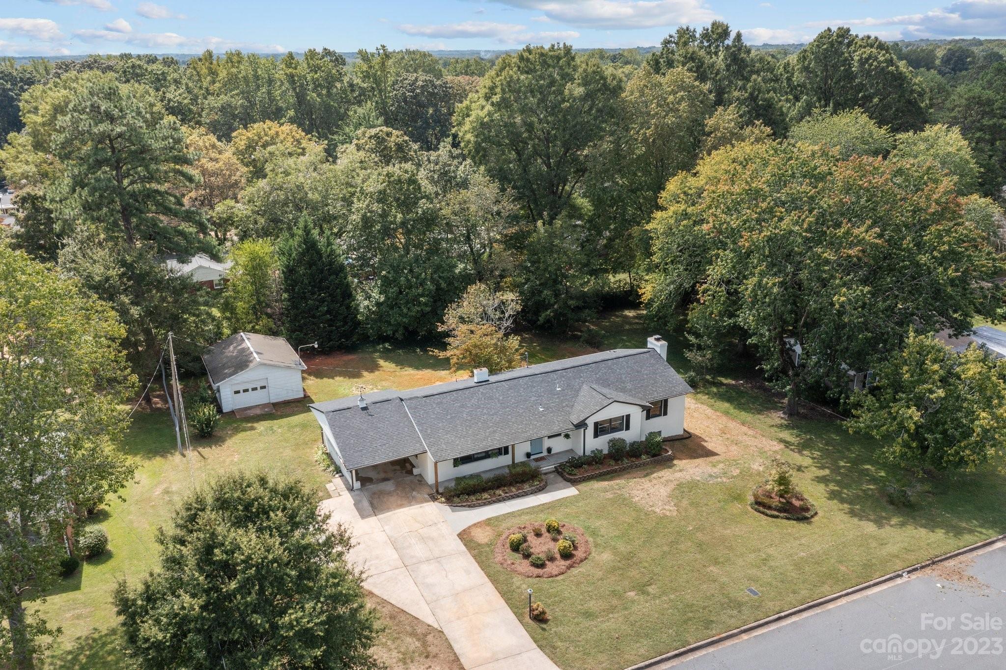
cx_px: 503
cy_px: 335
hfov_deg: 65.5
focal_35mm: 28
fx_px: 782
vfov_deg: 46.4
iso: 100
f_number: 5.6
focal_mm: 10.26
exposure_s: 1/320
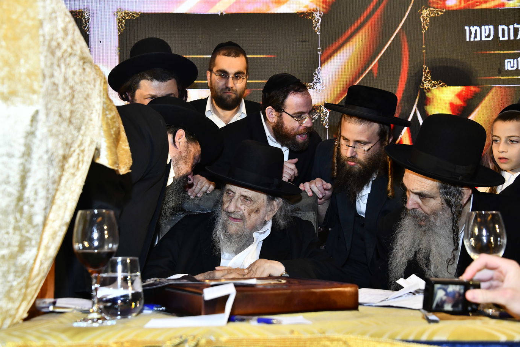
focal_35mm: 49
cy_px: 174
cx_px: 258
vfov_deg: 27.5
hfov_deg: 40.3
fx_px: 708
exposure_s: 1/125
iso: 1250
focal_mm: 48
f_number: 5.6
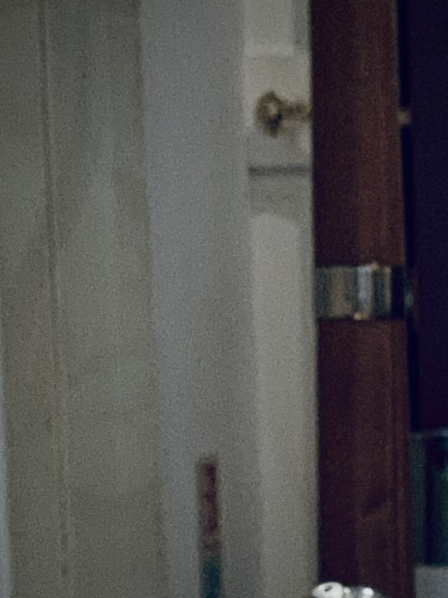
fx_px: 3487
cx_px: 790
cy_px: 851
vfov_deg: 9.6
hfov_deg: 7.2
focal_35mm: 202
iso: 250
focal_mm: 6
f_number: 2.4
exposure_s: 1/50
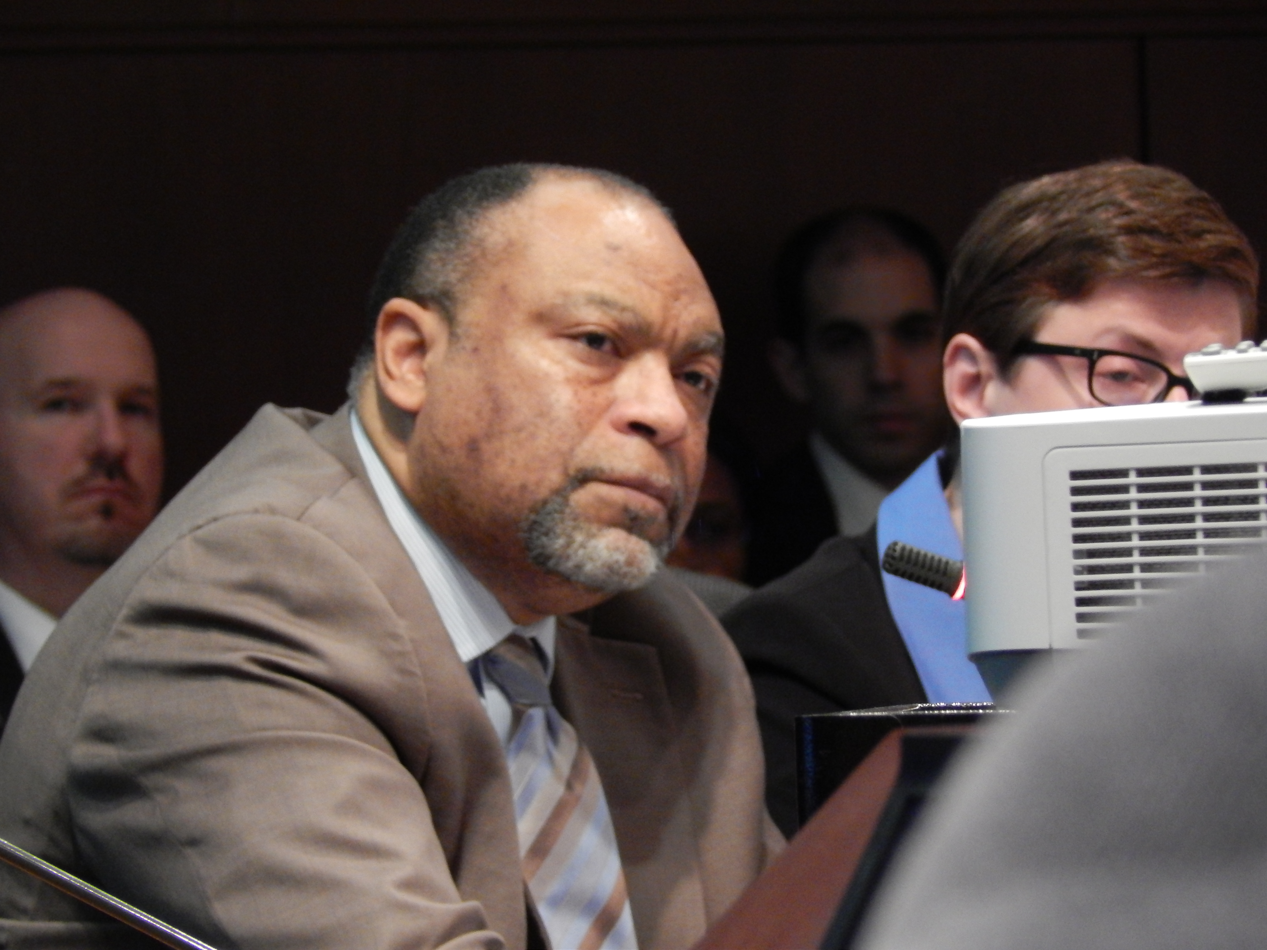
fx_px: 12811
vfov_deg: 4.2
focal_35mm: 350
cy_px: 475
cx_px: 634
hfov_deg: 5.7
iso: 800
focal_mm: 62.2
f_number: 5.7
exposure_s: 1/25
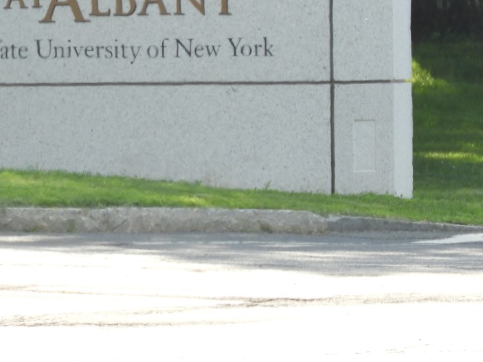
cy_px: 100
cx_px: 49
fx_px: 14286
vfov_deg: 1.5
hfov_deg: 1.9
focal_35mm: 1024
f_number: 5.6
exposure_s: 1/250
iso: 180
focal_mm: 89.6
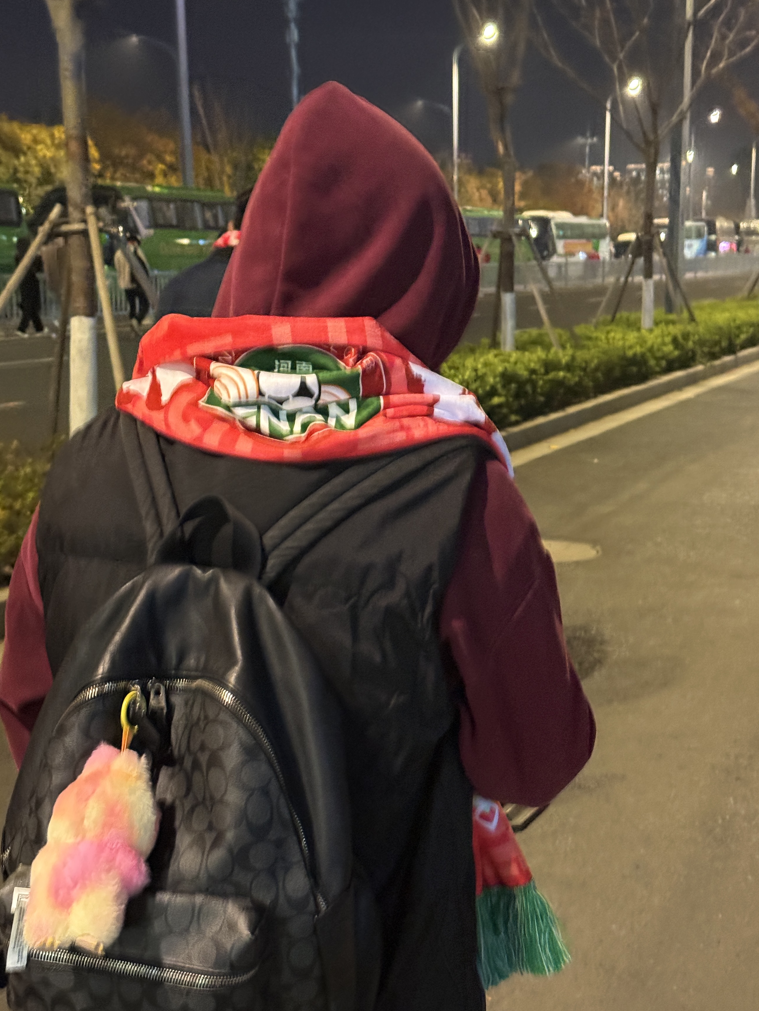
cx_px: 380
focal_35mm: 48
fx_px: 1403
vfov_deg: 39.7
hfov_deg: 30.3
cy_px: 506
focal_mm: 6.76
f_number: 1.78
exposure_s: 1/20
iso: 640
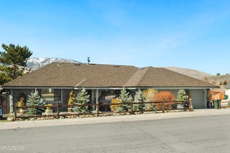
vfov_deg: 34.6
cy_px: 76
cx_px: 114
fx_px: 246
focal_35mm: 39
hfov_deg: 50.1
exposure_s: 1/500
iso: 1600
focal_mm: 25
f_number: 25
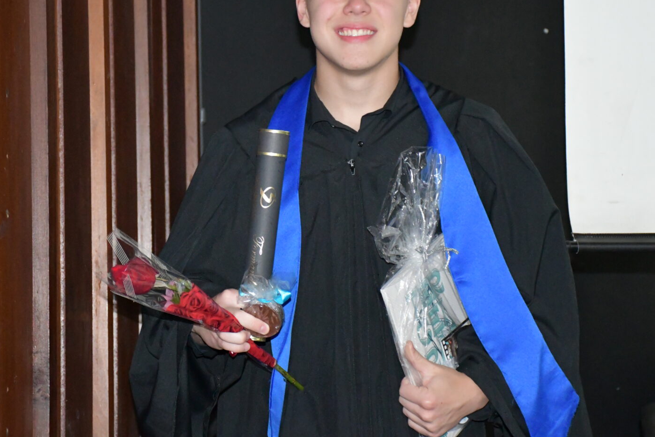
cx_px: 270
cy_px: 159
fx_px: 2111
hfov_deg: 17.6
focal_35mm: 116
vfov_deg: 11.8
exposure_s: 1/60
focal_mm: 56
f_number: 4.8
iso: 6400
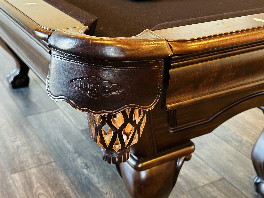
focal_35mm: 49
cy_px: 99
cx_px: 133
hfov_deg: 38.9
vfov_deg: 29.7
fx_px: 374
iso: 400
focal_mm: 6.86
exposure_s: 1/30
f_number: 1.78
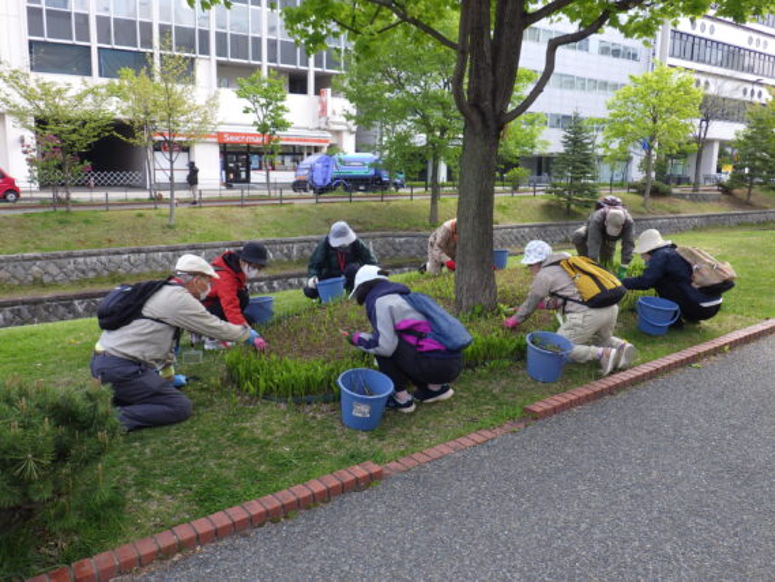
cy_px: 291
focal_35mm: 28
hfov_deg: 63.4
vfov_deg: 49.8
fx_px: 627
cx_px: 388
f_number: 4.2
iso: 125
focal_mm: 5
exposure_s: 1/200
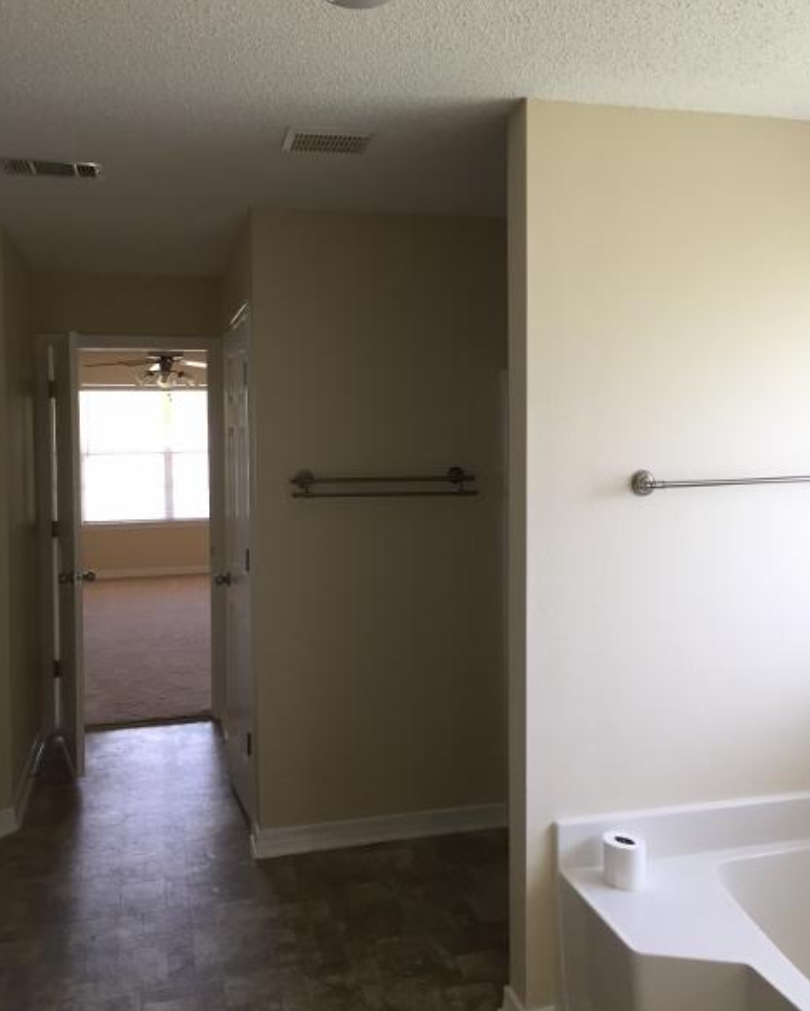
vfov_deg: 57.1
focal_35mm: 31
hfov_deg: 47.2
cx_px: 405
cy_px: 466
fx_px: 928
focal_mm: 4.15
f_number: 2.2
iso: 32
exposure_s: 1/30
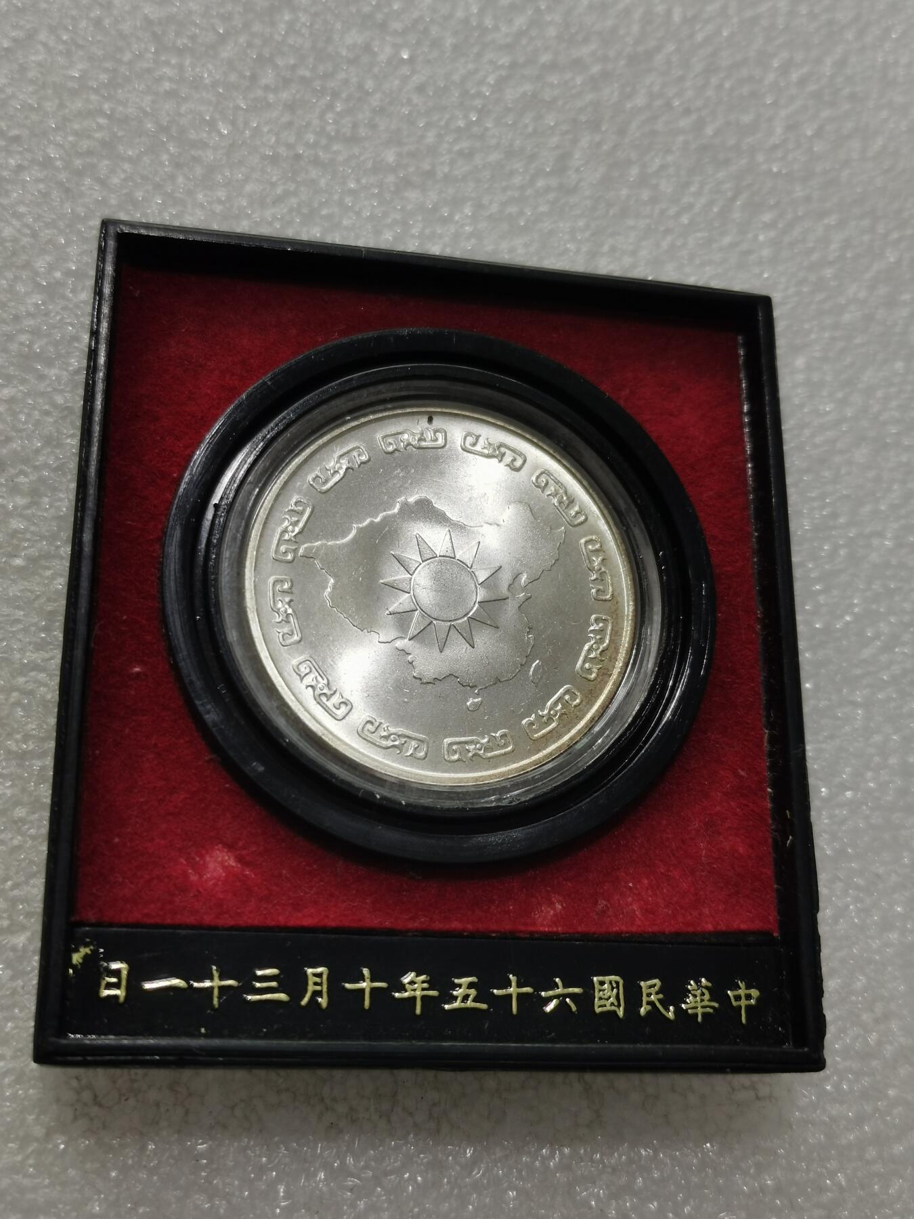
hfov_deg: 34.3
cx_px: 457
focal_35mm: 42
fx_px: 1479
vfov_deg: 44.8
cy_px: 610
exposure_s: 1/146
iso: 50
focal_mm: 5.58
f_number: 1.8
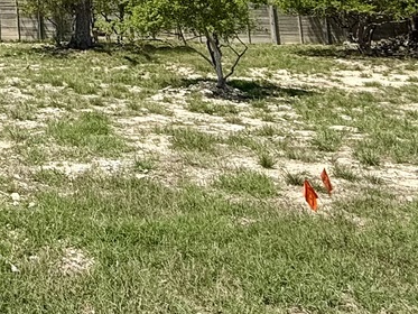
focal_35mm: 54
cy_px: -76
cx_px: -134
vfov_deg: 24.2
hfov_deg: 28.6
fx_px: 652
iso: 50
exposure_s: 1/2092
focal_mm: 2.22
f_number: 2.2
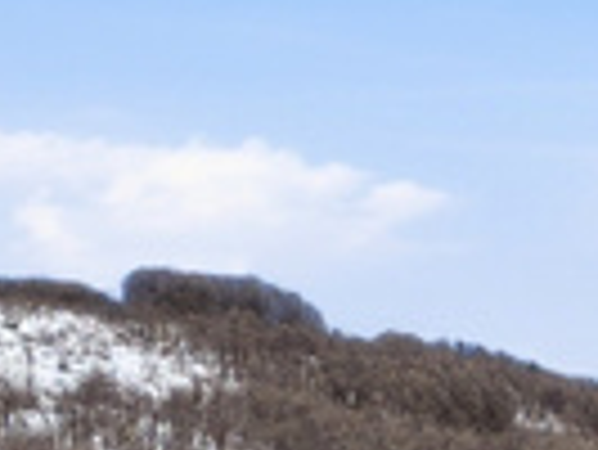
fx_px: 3199
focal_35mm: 185
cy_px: 1386
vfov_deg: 7.1
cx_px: 1142
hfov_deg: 10.0
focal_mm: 6.7
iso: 120
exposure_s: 1/8000
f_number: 1.7
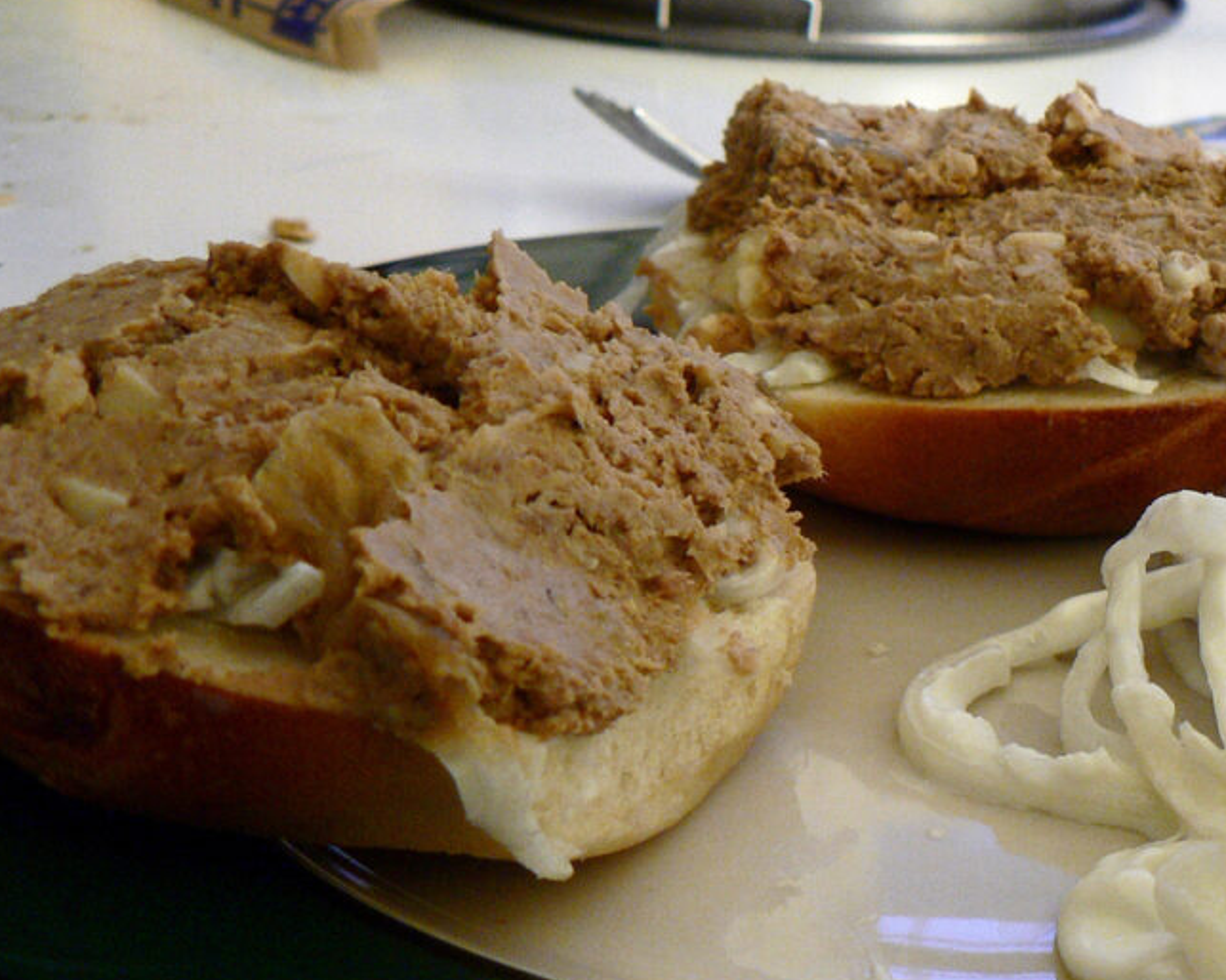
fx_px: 2031
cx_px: 847
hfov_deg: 33.2
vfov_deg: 27.1
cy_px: 597
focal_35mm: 56
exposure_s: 1/4
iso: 100
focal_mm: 6
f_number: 2.8
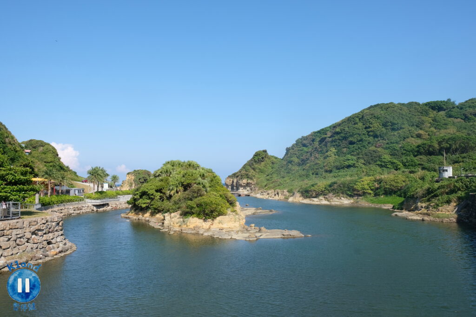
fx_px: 357
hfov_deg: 67.4
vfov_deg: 47.9
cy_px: 158
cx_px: 238
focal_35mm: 27
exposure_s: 1/160
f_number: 13
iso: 320
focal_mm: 18
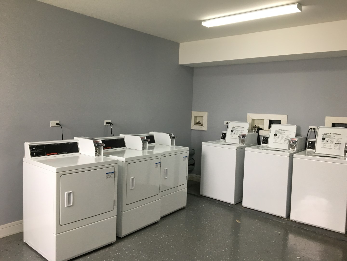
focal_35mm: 29
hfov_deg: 61.7
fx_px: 291
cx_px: 174
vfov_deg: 48.2
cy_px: 130
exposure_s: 1/30
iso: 40
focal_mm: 4.15
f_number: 2.2
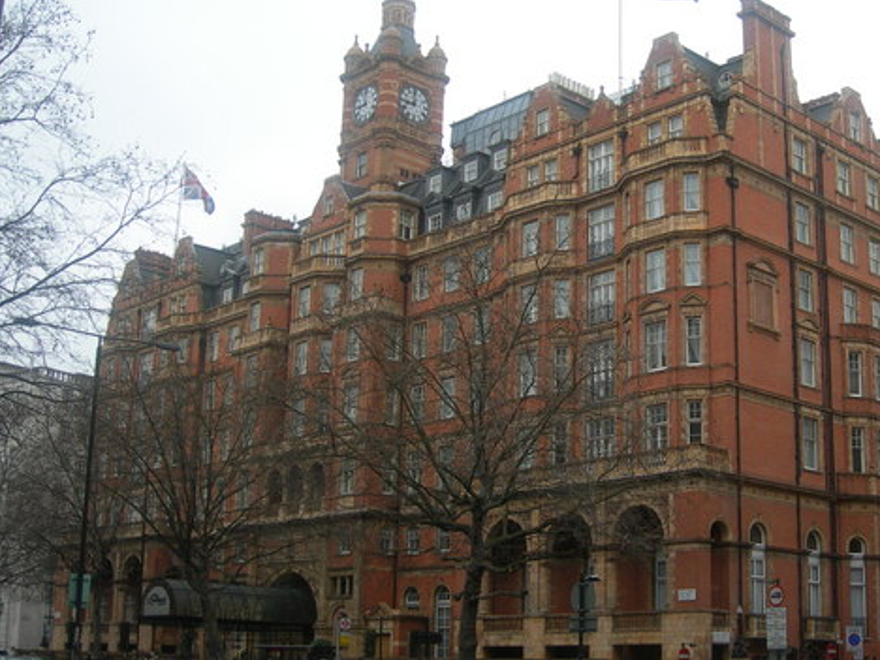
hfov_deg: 36.5
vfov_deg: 28.0
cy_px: 346
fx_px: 1322
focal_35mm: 52
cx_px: 581
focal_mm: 7.8
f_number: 2.8
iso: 50
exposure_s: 1/128
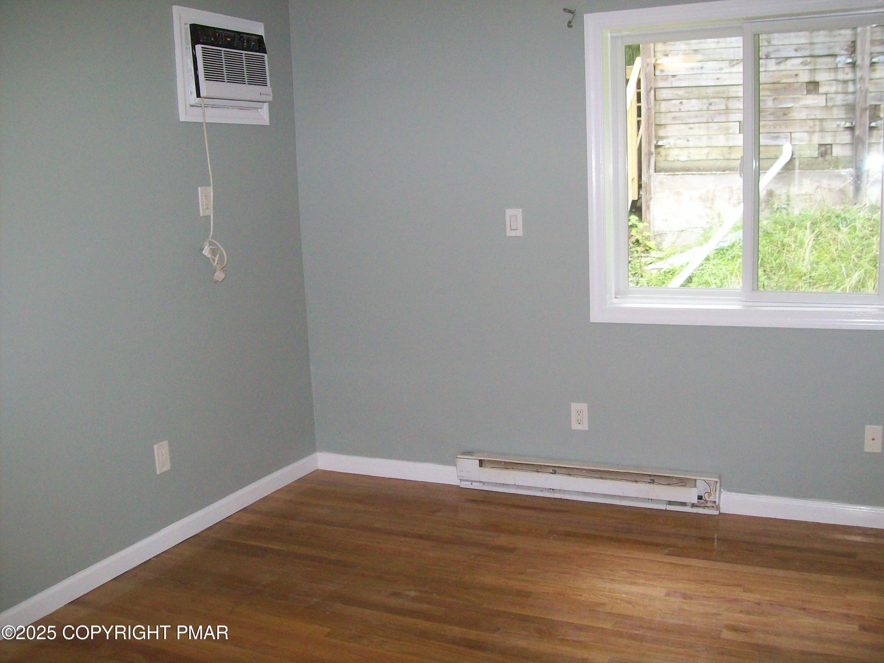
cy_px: 332
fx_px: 919
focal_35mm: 36
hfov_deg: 51.4
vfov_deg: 39.7
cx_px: 442
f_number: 2.7
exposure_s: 1/64
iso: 200
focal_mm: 6
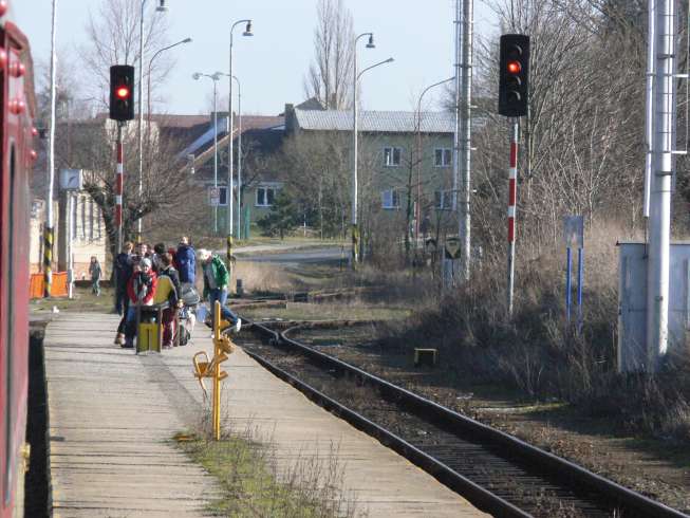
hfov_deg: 5.9
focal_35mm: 334
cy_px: 259
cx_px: 345
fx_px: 6659
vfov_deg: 4.5
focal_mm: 70.6
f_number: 8
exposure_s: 1/640
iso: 400
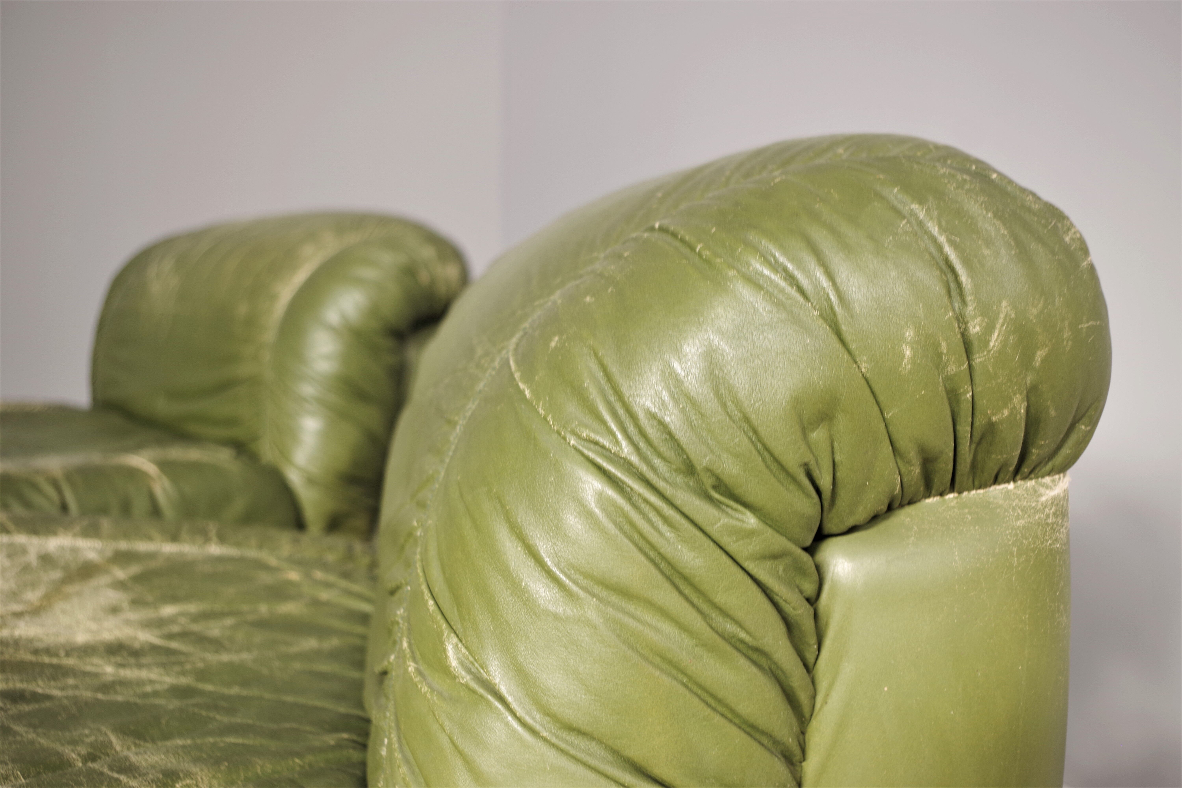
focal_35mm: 36
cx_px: 591
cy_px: 394
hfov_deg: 53.1
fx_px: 1182
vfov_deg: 36.9
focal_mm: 24.38
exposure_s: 1/10
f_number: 4
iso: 100
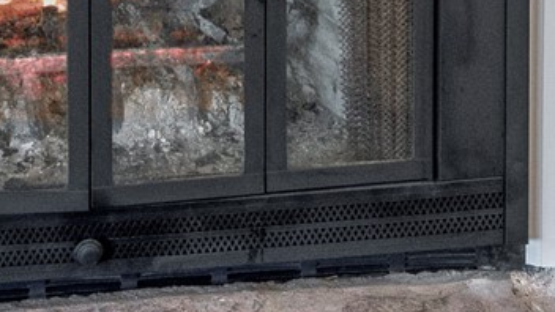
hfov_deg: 20.6
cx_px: 155
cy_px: -533
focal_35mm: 103
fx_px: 1516
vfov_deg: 9.8
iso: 640
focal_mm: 17
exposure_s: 1/15
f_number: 7.1
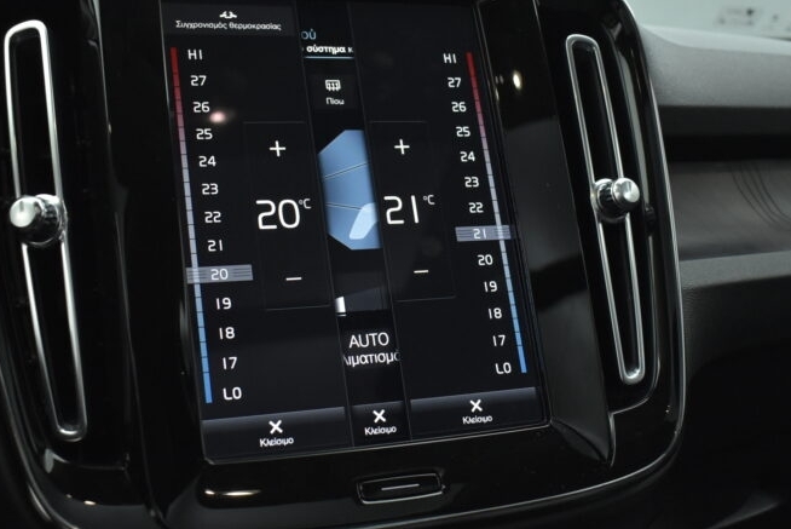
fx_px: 1033
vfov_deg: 28.7
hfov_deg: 41.8
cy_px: 258
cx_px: 335
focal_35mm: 47
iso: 1600
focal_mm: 20
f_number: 3.8
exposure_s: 1/100
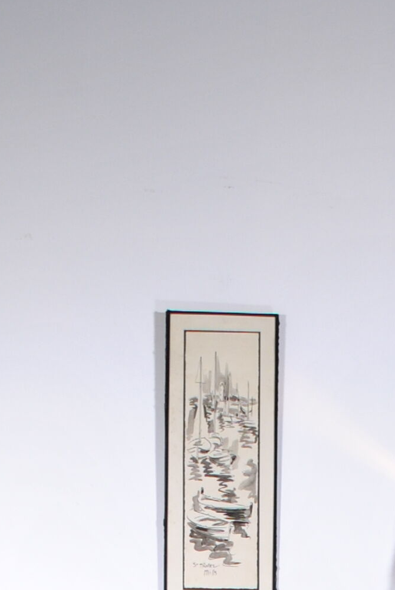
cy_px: 1091
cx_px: 293
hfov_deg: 11.8
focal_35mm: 116
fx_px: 1904
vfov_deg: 15.1
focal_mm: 20
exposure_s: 1/30
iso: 200
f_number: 5
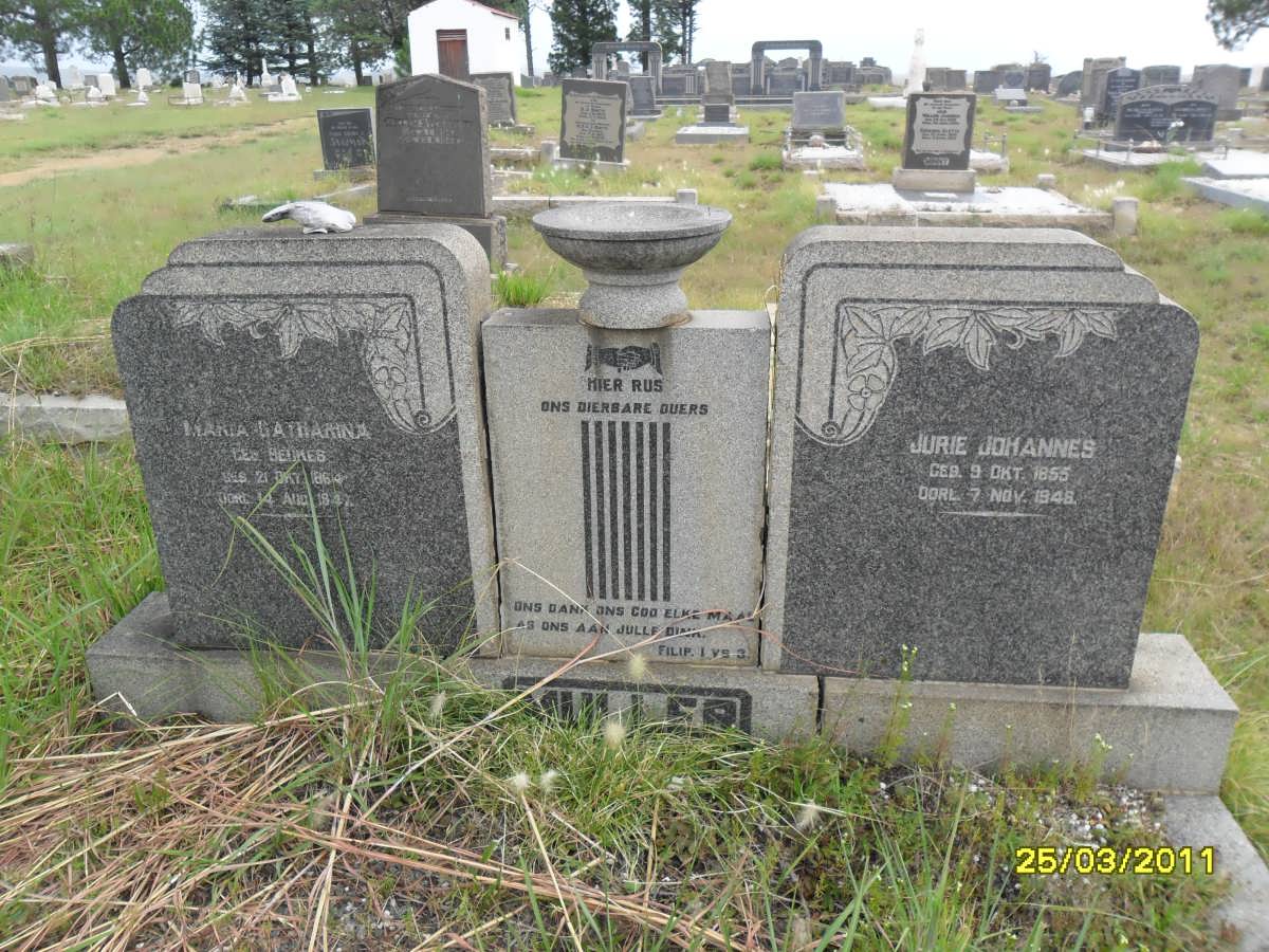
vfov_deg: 51.4
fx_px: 990
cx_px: 634
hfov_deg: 65.3
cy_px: 476
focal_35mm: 27
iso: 100
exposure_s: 1/250
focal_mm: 4.9
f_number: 3.5
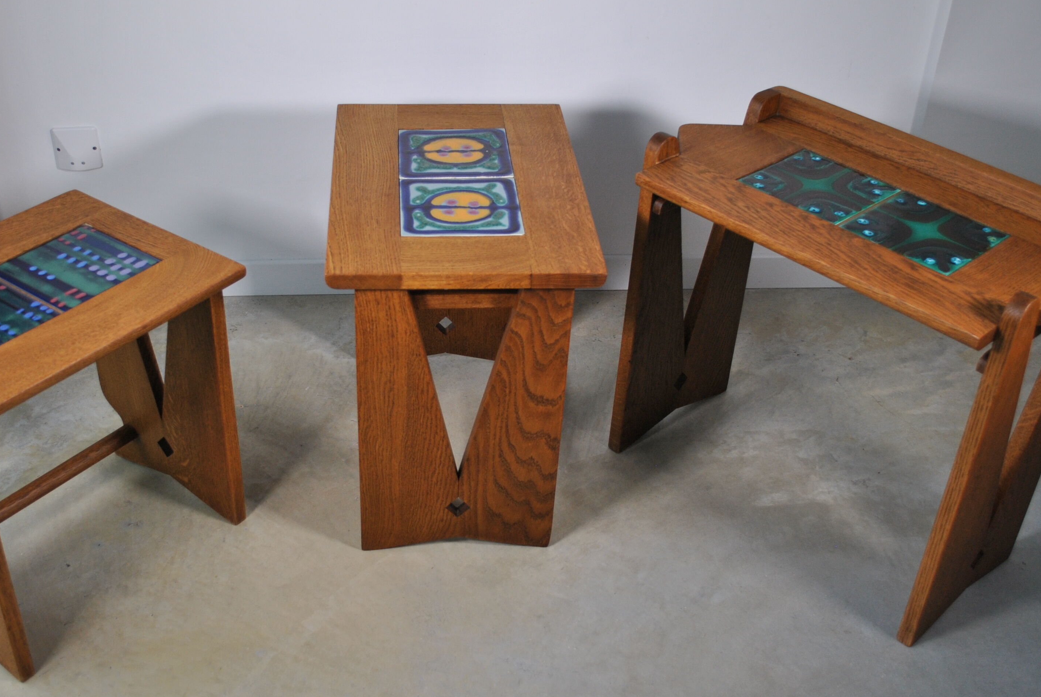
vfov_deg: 32.7
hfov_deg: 47.2
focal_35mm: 41
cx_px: 448
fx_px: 1187
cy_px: 351
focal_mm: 20
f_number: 4
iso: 200
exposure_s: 1/100
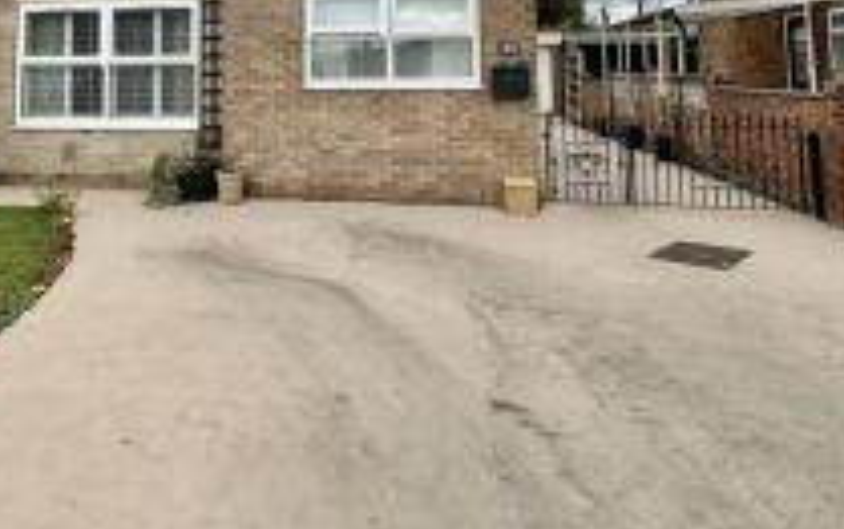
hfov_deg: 61.4
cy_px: 22
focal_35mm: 30
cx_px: 285
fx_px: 691
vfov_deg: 38.1
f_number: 2.2
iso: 40
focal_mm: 2.22
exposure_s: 1/979
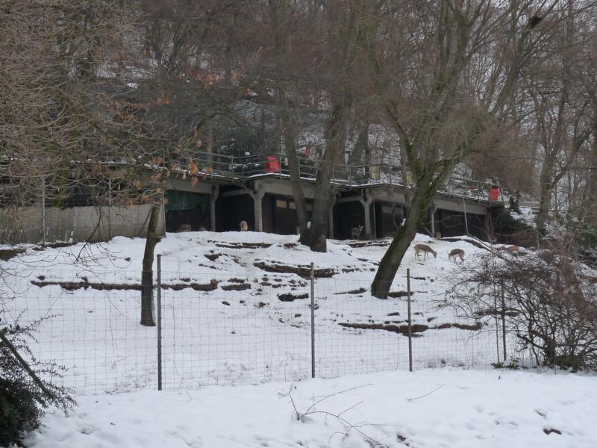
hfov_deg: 30.3
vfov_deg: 22.9
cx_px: 298
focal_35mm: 64
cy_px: 224
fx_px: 1104
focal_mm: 8
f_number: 4
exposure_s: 1/200
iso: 160
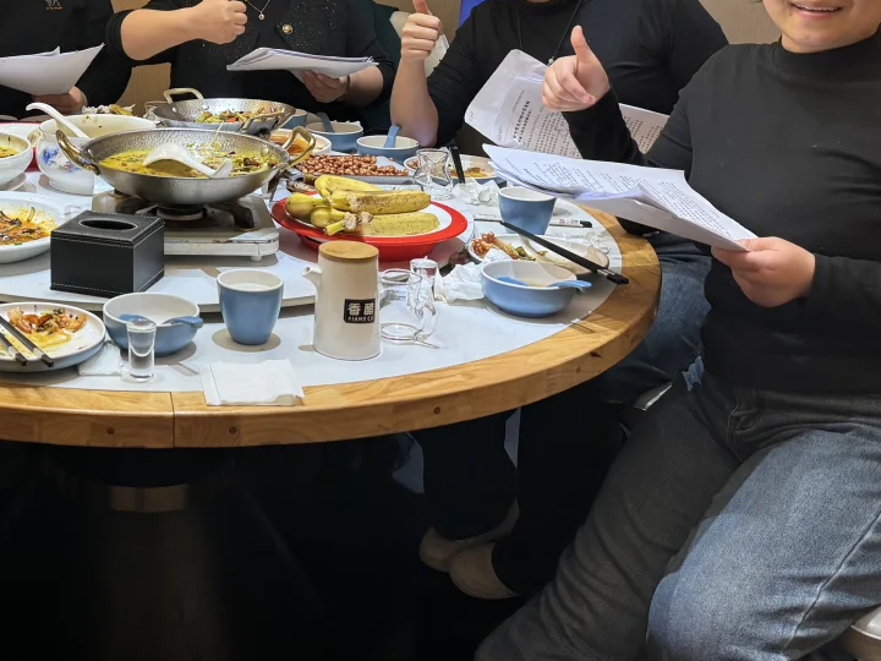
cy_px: 86
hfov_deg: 37.0
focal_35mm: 48
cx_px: 78
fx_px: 1222
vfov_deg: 29.2
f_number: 1.78
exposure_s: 1/100
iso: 160
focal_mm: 6.86
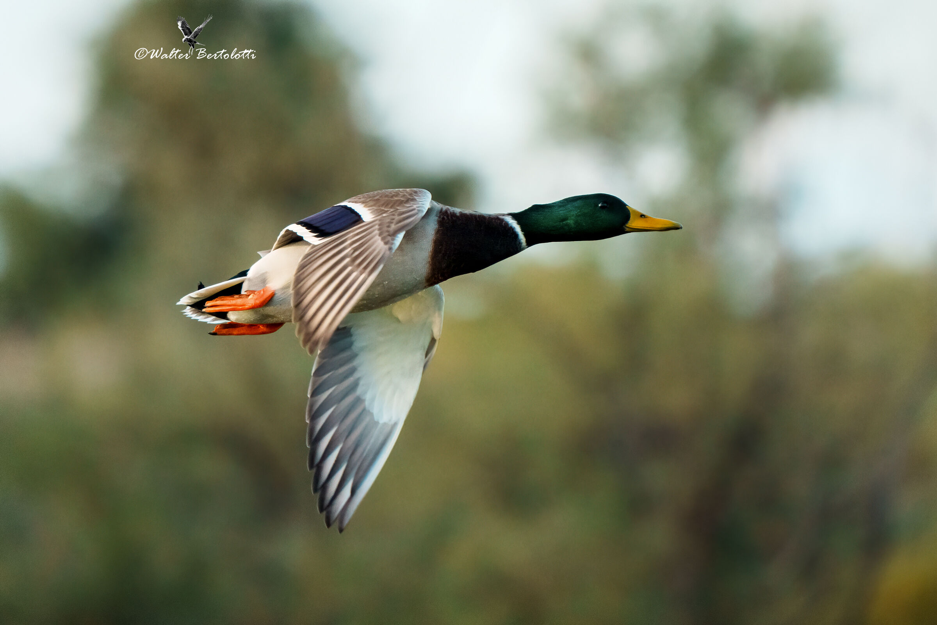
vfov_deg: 2.3
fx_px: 15615
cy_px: 312
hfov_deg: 3.4
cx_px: 468
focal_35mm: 600
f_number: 6.3
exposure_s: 1/2000
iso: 2500
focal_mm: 600
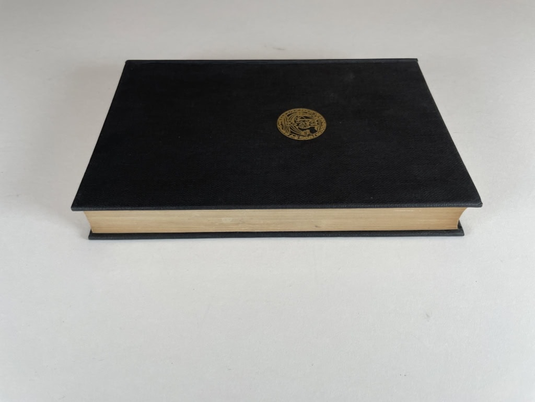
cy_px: 201
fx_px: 402
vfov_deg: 53.1
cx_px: 268
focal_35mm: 26
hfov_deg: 67.3
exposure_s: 1/121
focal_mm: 4.2
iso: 50
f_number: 1.6
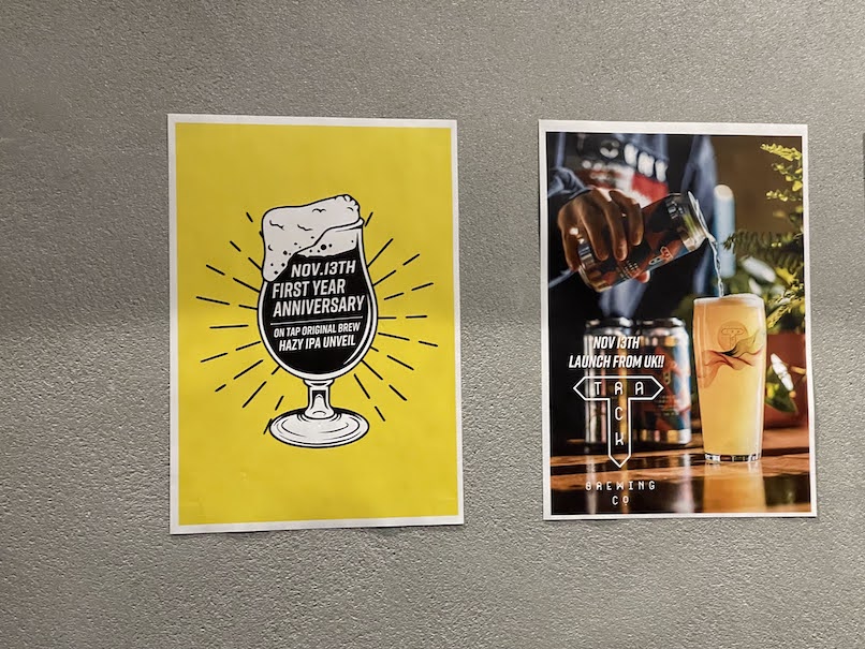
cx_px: 432
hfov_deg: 30.3
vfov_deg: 22.9
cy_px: 324
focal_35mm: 64
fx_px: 1600
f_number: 2.2
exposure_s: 1/50
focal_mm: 7.5
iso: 640
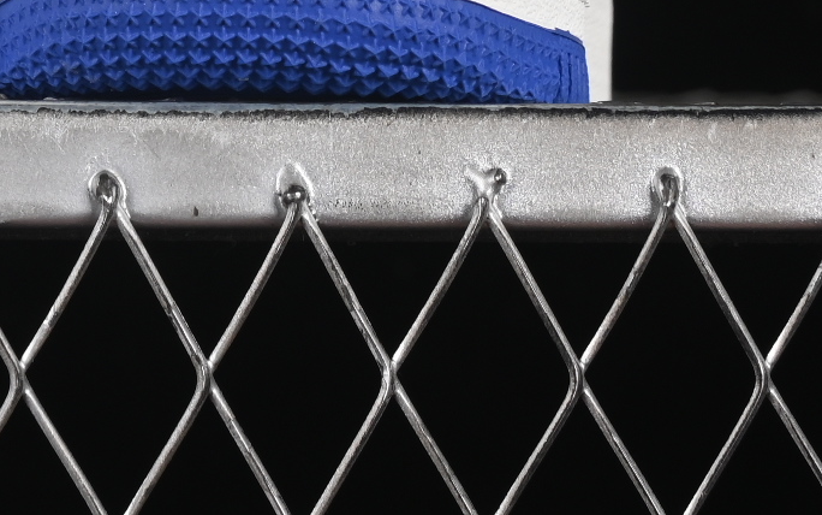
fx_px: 6969
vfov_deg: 4.2
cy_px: -599
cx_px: -59
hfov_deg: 6.7
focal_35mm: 311
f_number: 8
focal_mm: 50
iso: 160
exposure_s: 1/100
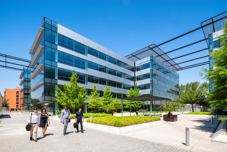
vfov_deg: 70.5
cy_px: 76
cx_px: 114
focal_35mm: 17
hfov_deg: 93.3
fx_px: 107
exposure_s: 1/80
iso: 125
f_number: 16
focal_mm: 17
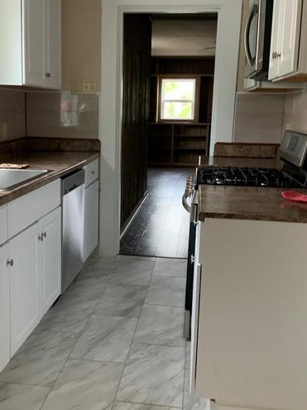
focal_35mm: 45
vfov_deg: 42.1
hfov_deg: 32.1
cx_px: 129
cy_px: 217
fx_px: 532
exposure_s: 1/60
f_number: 1.8
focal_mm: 3
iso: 125
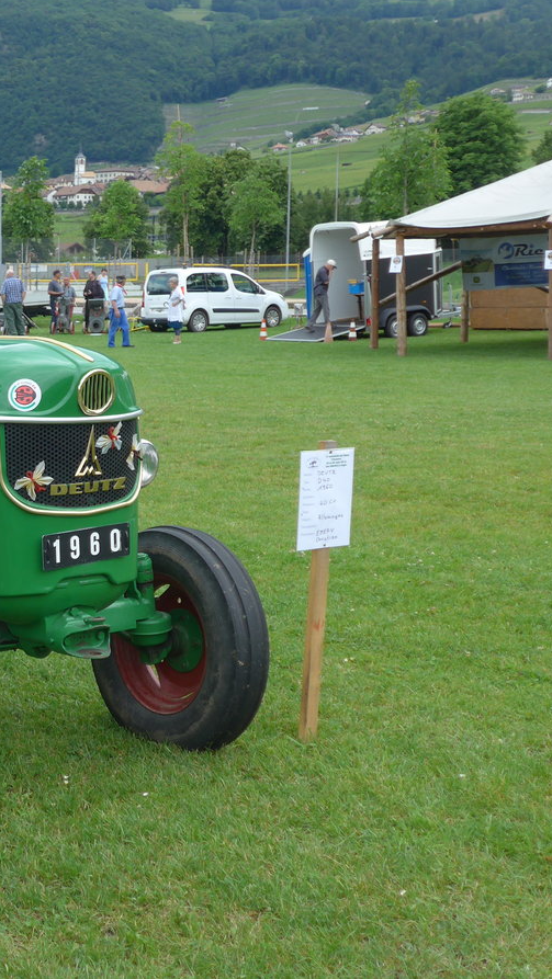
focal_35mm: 60
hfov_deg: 19.0
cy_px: 487
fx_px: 1560
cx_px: -101
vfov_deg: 34.9
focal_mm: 8.4
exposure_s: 1/320
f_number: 2.8
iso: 80
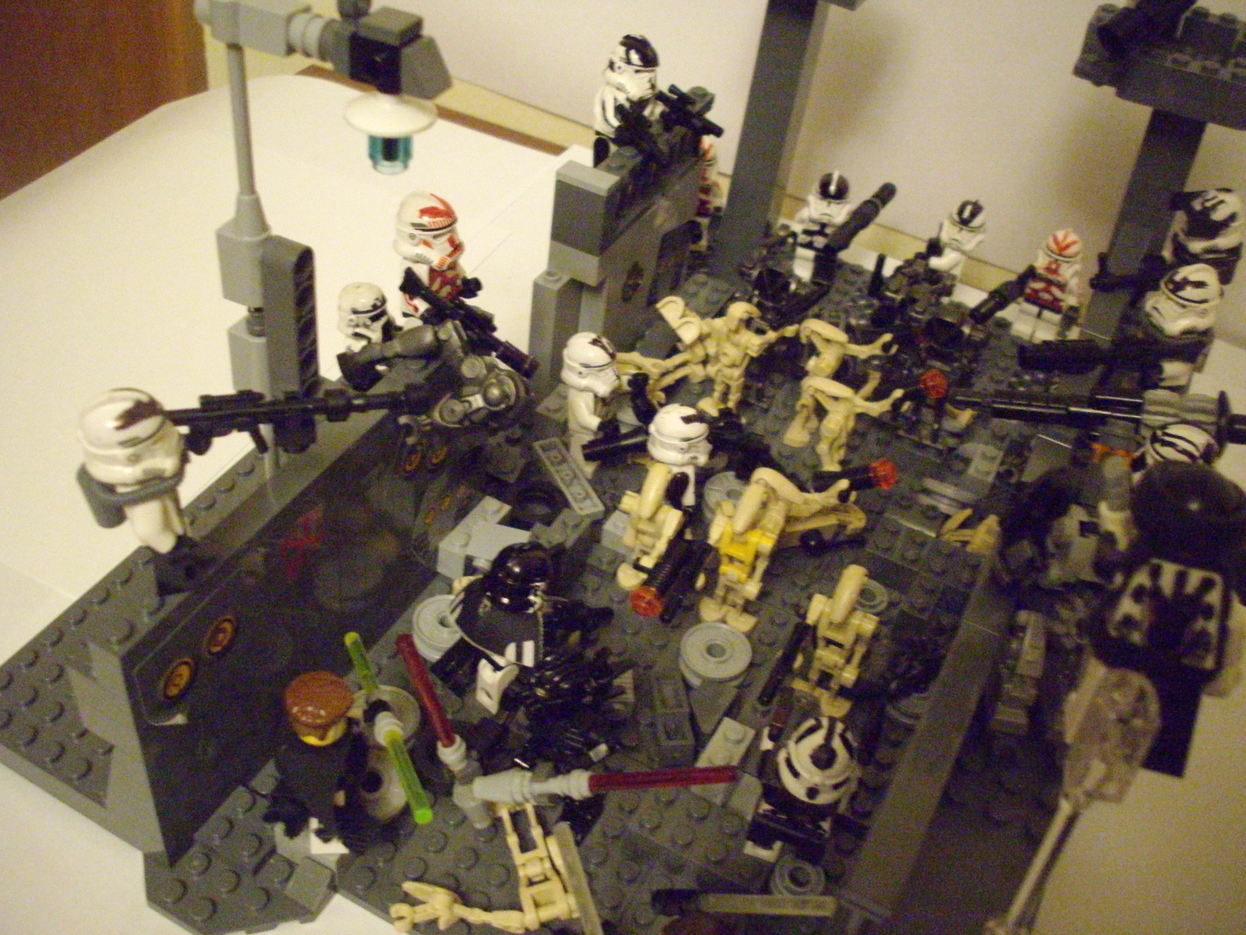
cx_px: 623
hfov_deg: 50.1
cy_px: 468
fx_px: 1332
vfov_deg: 38.7
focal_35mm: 37
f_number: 2.8
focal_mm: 6.2
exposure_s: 1/15
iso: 1000
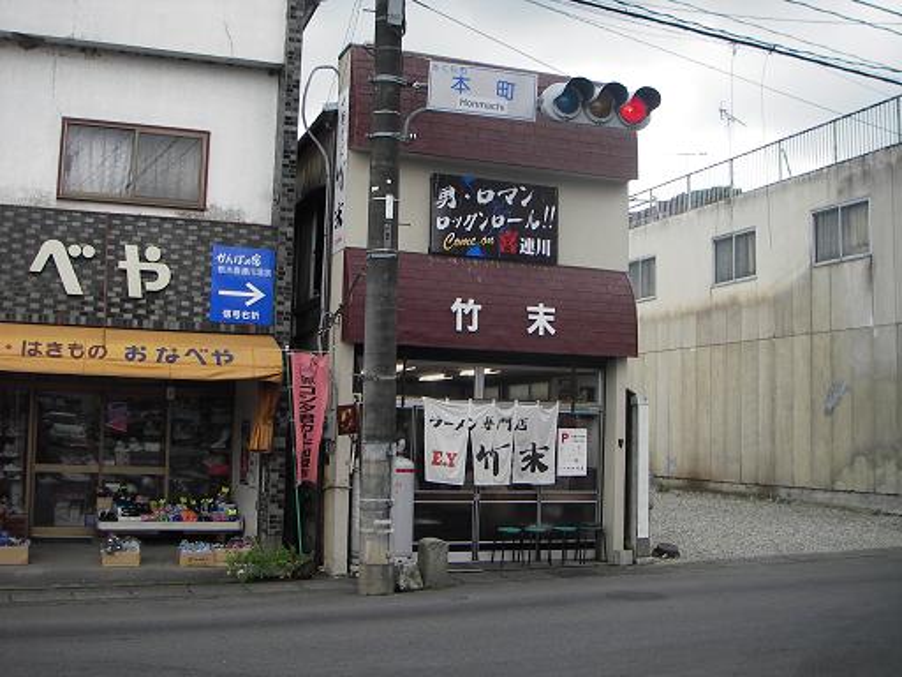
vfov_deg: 37.7
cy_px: 338
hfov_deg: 49.0
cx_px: 451
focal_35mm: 38
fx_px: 990
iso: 50
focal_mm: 6.3
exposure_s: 1/250
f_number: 3.3
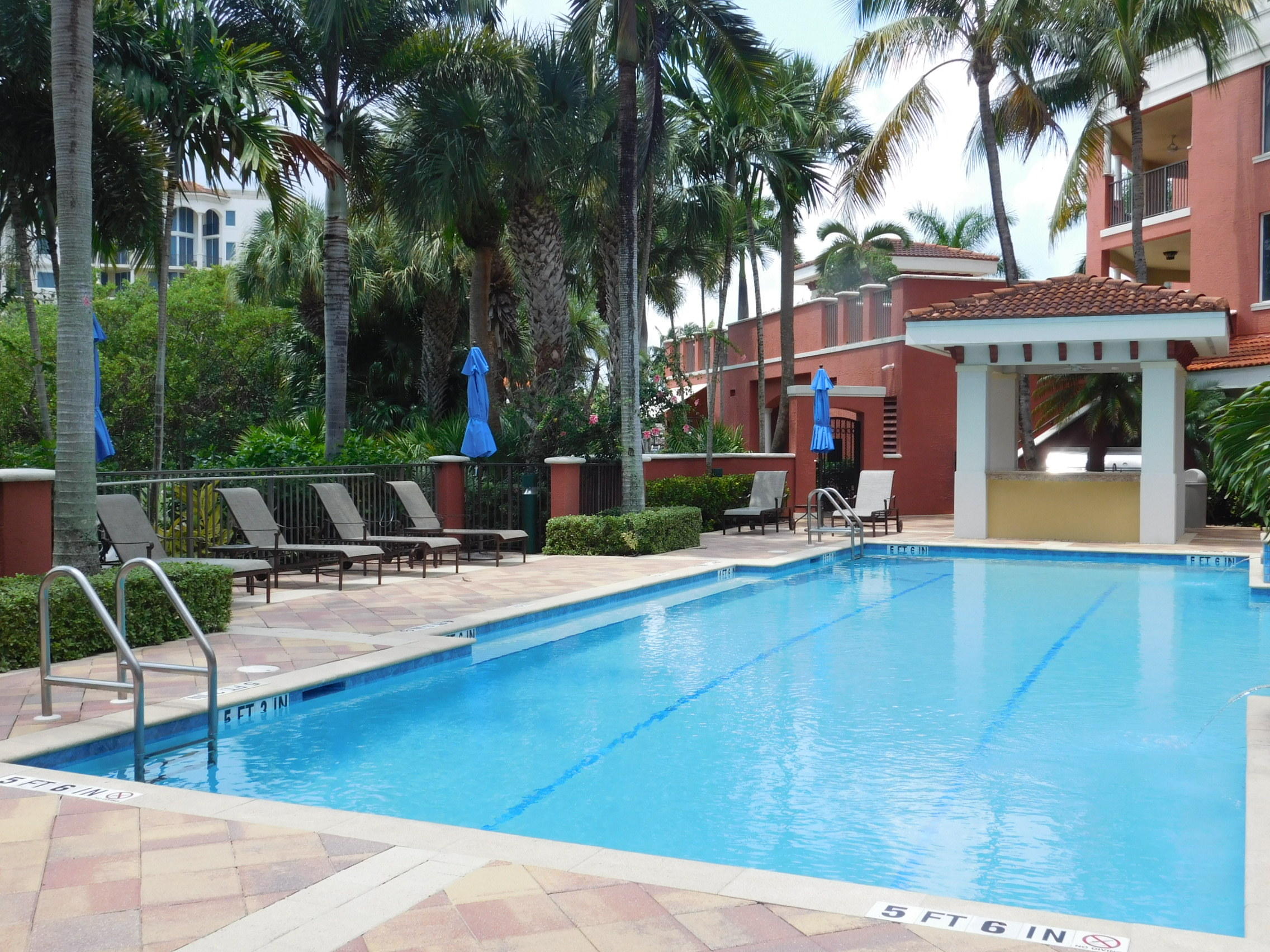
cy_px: 476
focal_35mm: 36
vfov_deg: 39.7
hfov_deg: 51.4
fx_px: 1321
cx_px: 635
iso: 125
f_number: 3.5
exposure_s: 1/800
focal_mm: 6.3
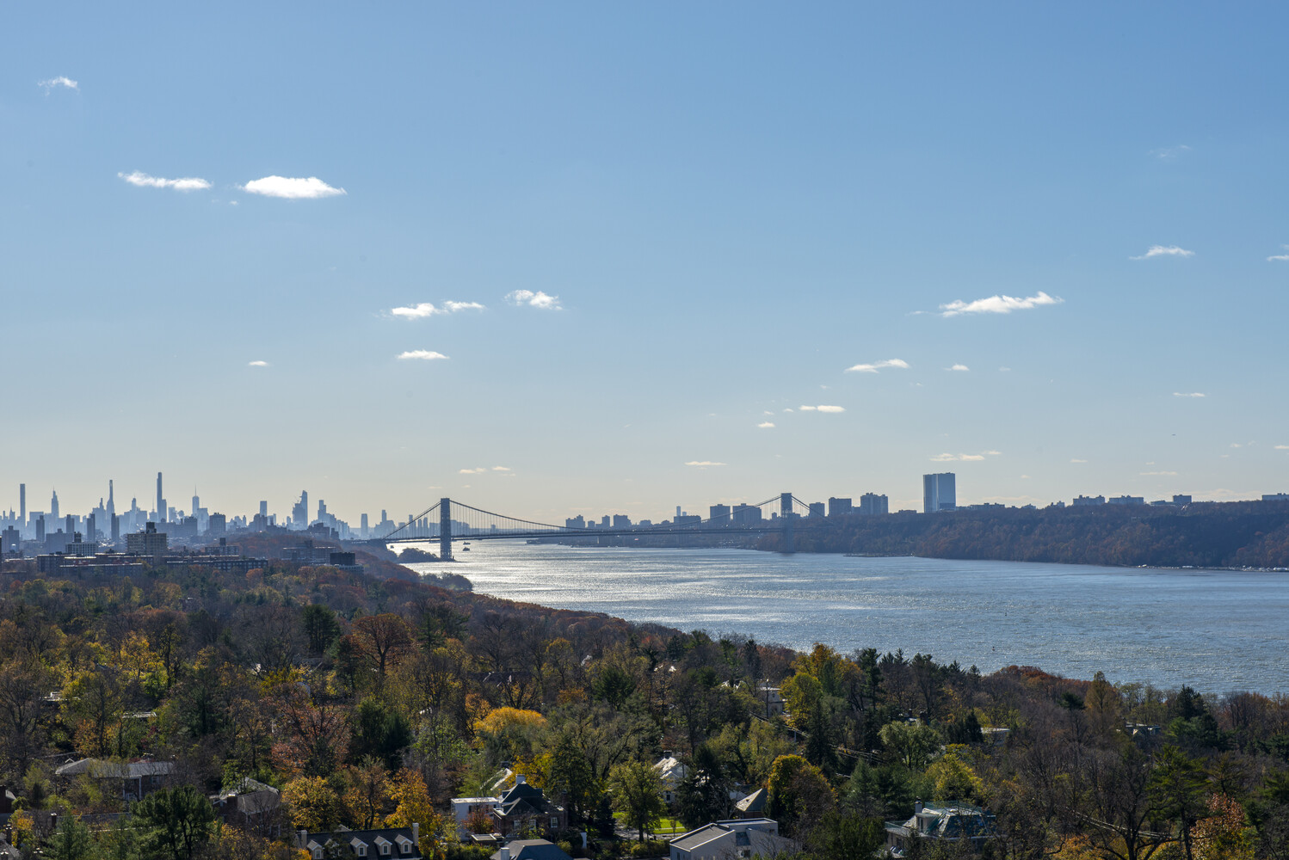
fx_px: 2507
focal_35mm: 70
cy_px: 430
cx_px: 644
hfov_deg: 28.8
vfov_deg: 19.5
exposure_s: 1/400
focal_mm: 70
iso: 160
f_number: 13
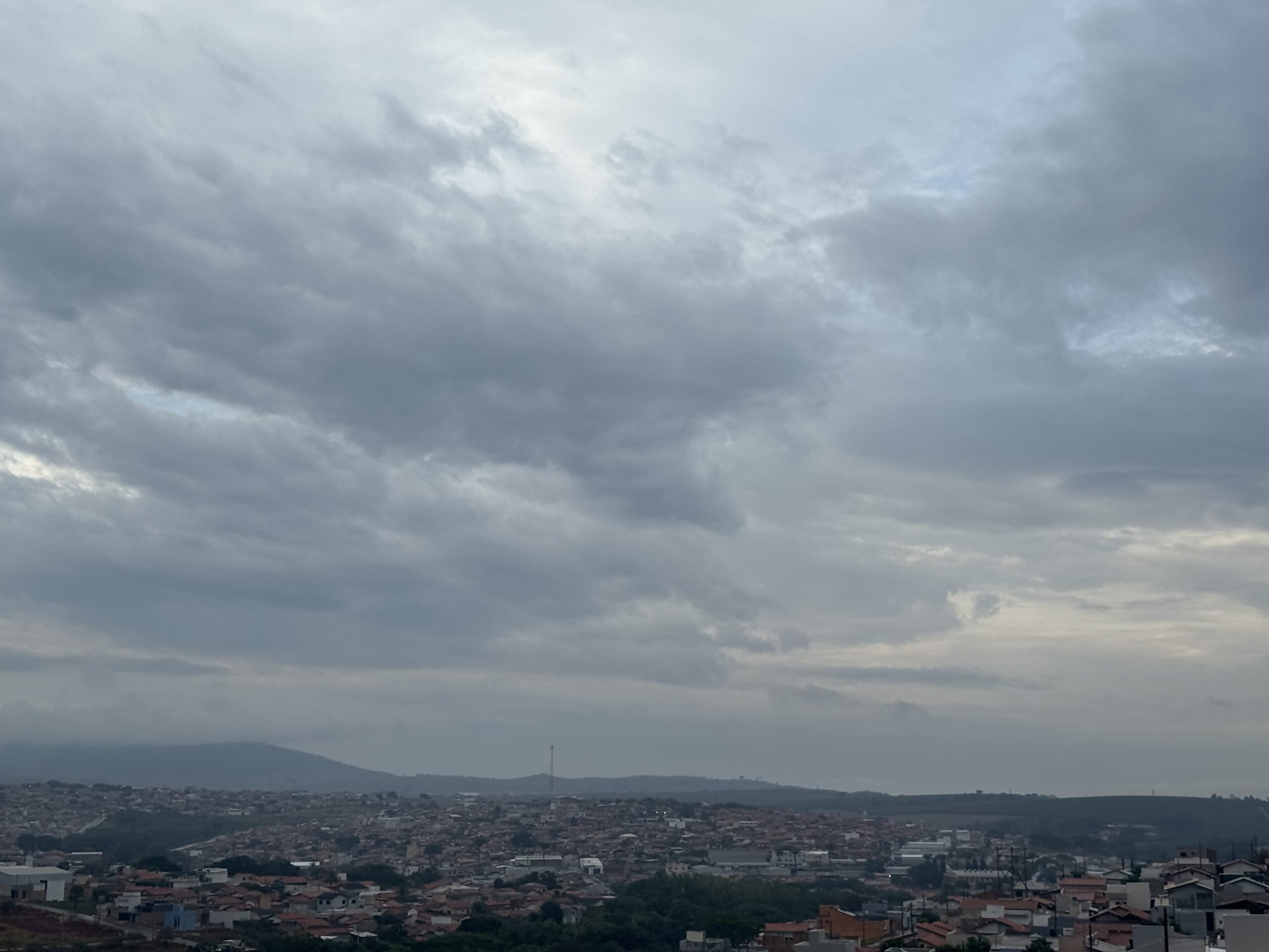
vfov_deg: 30.3
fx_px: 1760
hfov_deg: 39.7
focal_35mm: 48
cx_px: 634
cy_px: 476
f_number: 1.78
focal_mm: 6.76
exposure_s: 1/1395
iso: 64
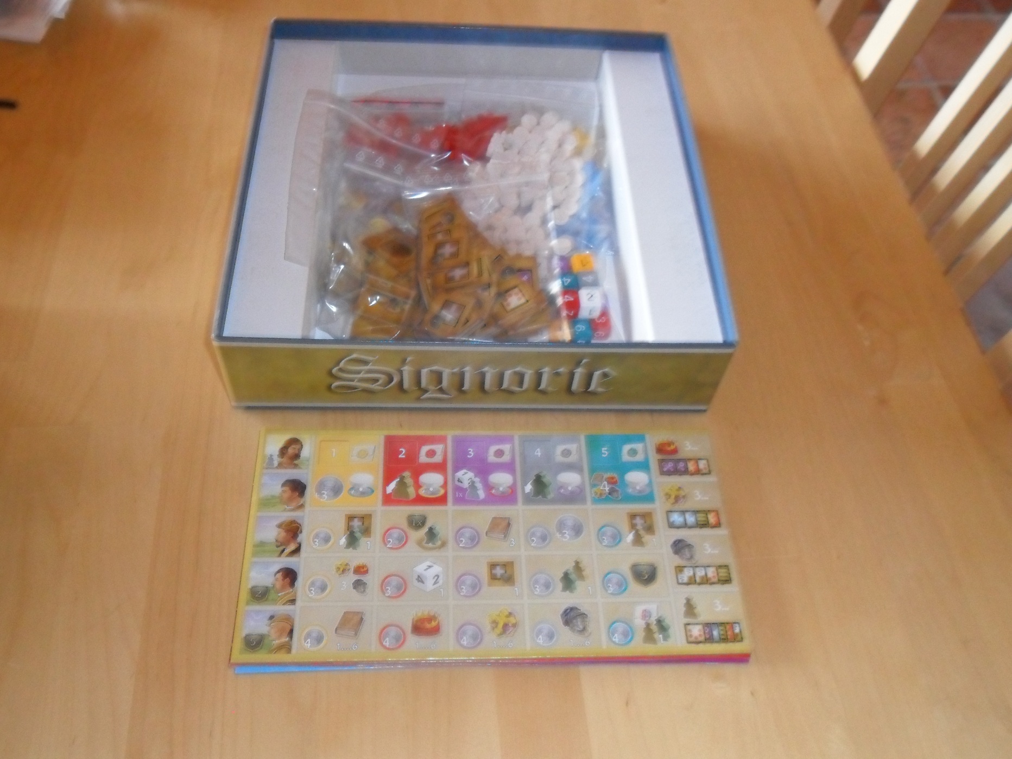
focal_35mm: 32
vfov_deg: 44.2
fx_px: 936
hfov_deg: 56.8
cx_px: 506
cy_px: 380
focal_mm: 5.7
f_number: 3.7
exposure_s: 1/45
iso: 400
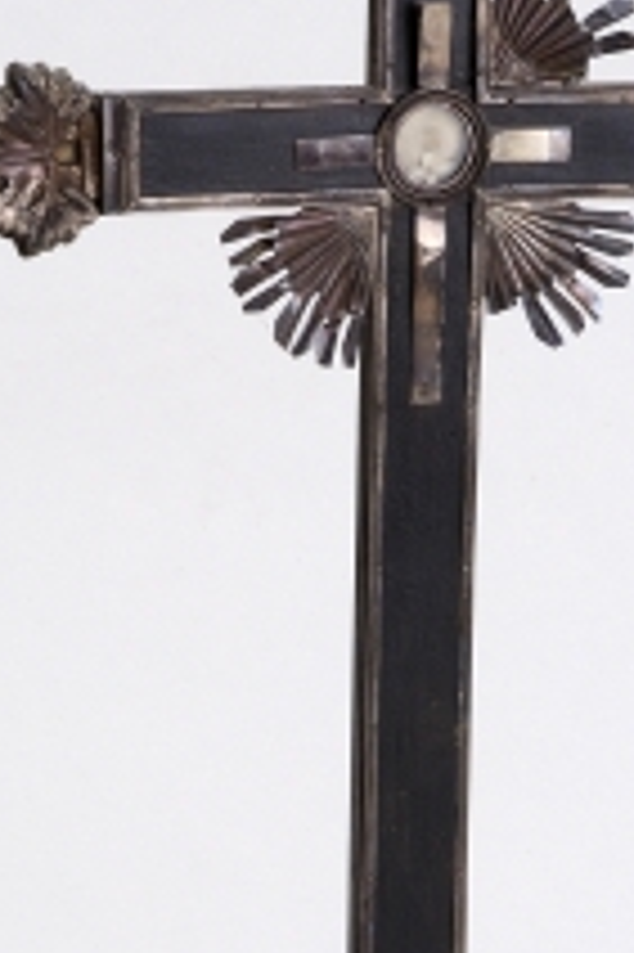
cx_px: 396
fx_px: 5953
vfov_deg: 9.1
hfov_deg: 6.1
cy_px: 661
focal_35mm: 225
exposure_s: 1/60
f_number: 22
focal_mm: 62
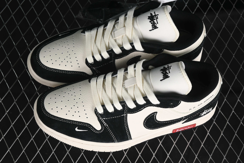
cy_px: 82
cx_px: 122
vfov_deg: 18.2
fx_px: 508
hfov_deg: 27.0
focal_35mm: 75
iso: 160
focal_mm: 50
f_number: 7.1
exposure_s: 1/60
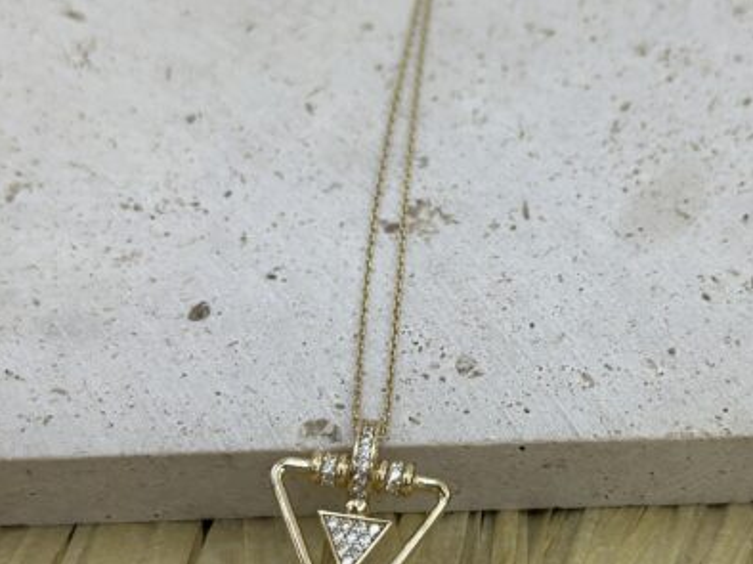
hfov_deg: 29.8
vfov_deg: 22.3
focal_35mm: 65
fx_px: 1413
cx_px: 378
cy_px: 446
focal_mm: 6.86
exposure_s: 1/494
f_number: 1.78
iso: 80
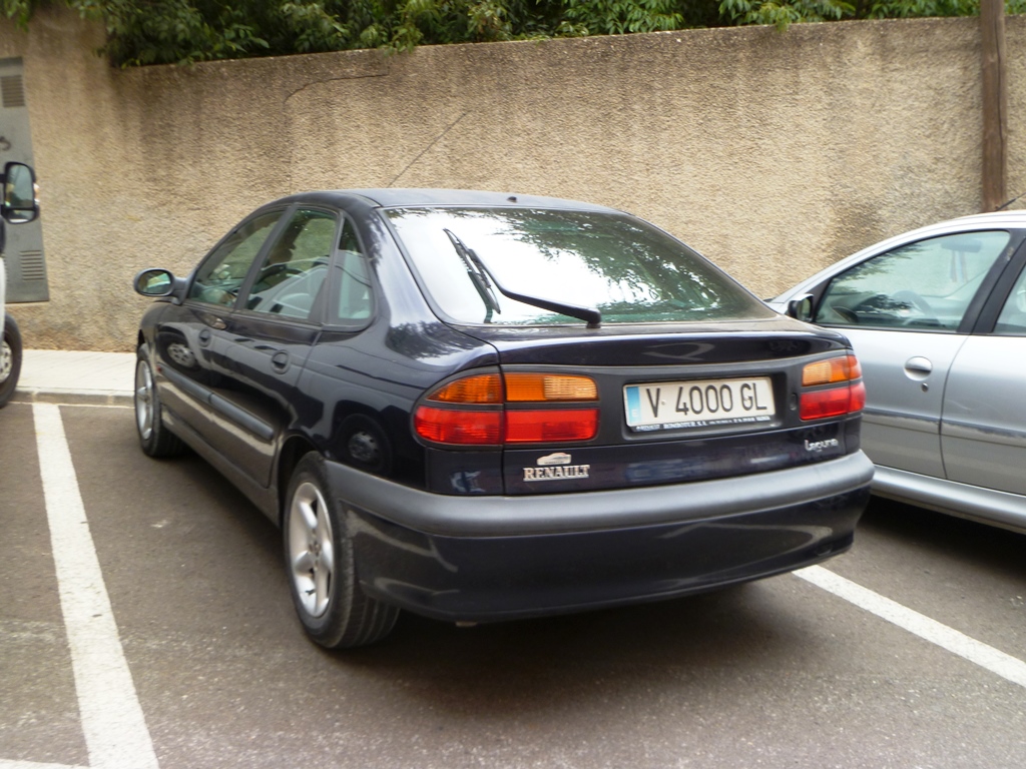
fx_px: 948
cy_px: 384
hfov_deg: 56.8
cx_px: 513
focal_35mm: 32
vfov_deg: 44.2
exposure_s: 1/50
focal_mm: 5.7
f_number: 3.5
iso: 80
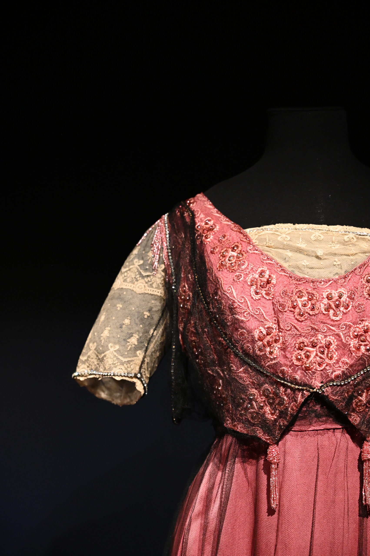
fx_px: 1081
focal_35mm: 70
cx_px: 185
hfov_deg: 19.4
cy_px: 278
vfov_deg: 28.9
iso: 5000
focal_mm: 70
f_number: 4
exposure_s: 1/80
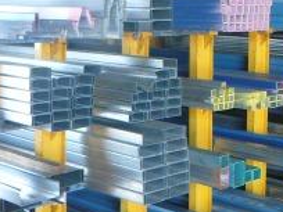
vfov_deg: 19.1
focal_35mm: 77
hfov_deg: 24.3
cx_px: 277
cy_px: 65
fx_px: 630
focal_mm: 5.2
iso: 200
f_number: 2.8
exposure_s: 1/15
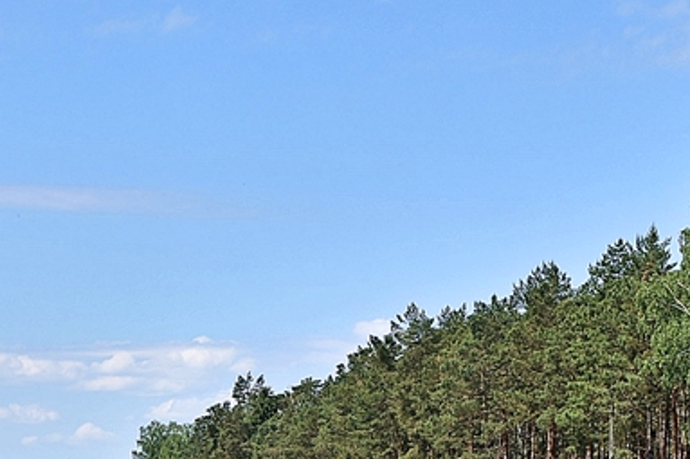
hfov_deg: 14.8
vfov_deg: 9.6
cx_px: 121
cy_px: 696
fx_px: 2644
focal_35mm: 138
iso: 100
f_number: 5.6
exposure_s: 1/400
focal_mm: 22
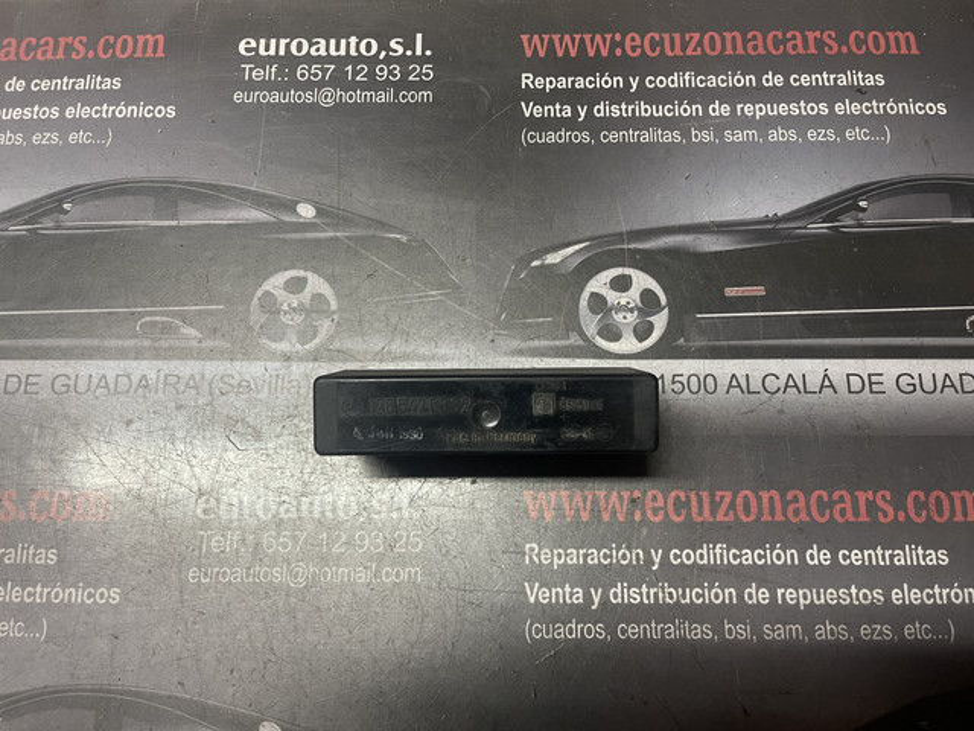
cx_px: 487
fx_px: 732
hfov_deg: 67.3
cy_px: 366
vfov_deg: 53.1
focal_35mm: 26
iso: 250
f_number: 1.6
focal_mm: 5.1
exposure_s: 1/50
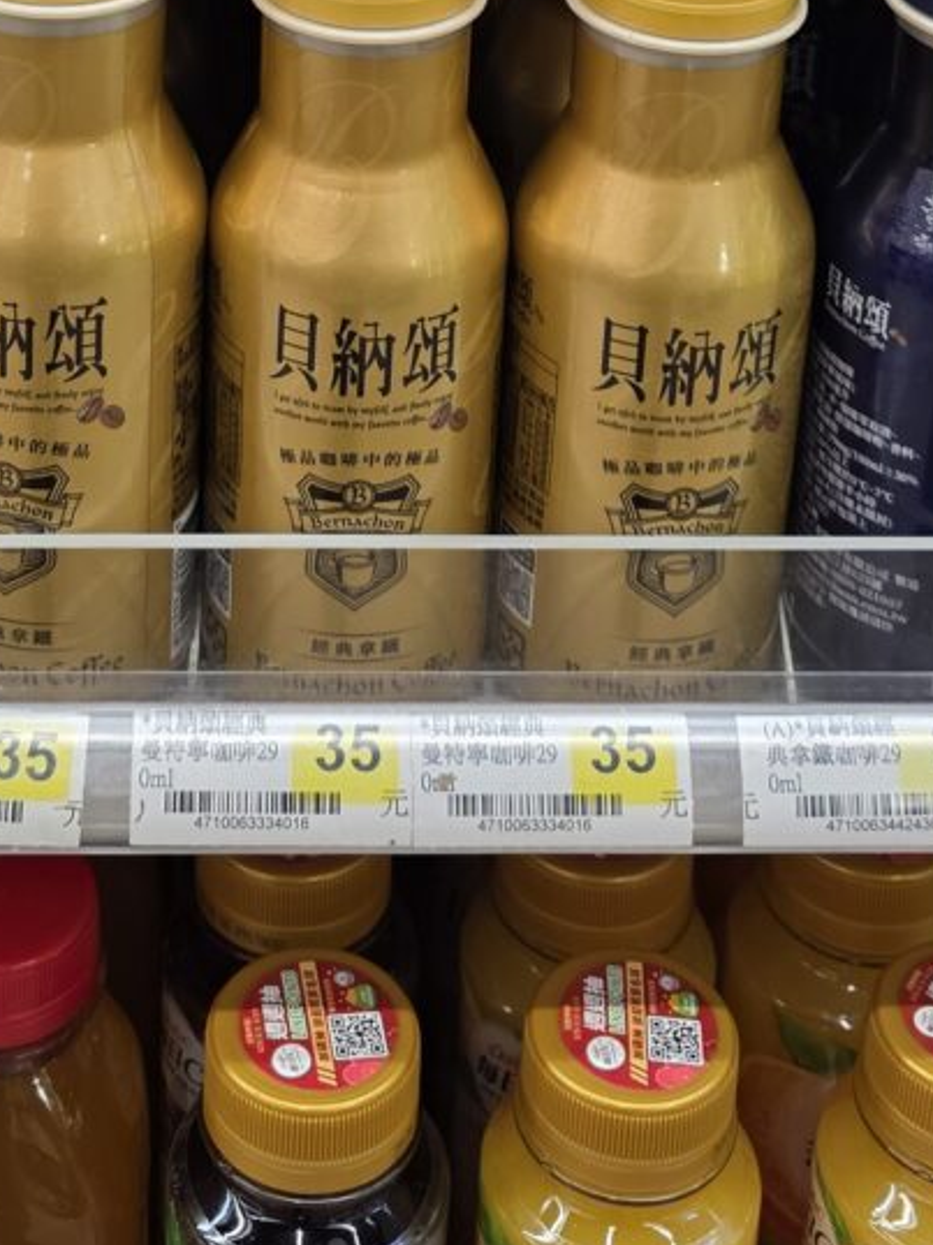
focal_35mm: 73
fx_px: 2625
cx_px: 299
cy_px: -283
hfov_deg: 20.1
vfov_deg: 24.1
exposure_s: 1/120
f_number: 1.7
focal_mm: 6.3
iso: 125
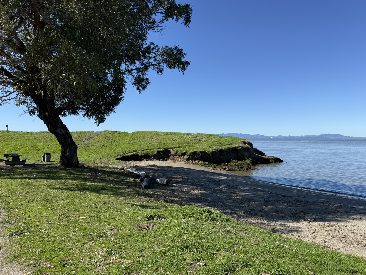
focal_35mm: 24
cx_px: 183
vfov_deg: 56.8
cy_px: 138
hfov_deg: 71.6
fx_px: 254
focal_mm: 6.76
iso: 80
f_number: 1.78
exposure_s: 1/4673
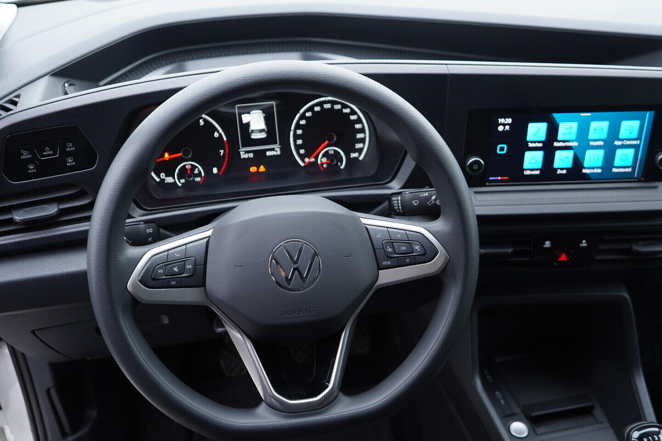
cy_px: 220
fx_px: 662
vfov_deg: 36.9
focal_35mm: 36
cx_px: 331
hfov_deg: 53.1
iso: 320
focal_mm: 24
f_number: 2.8
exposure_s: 1/40
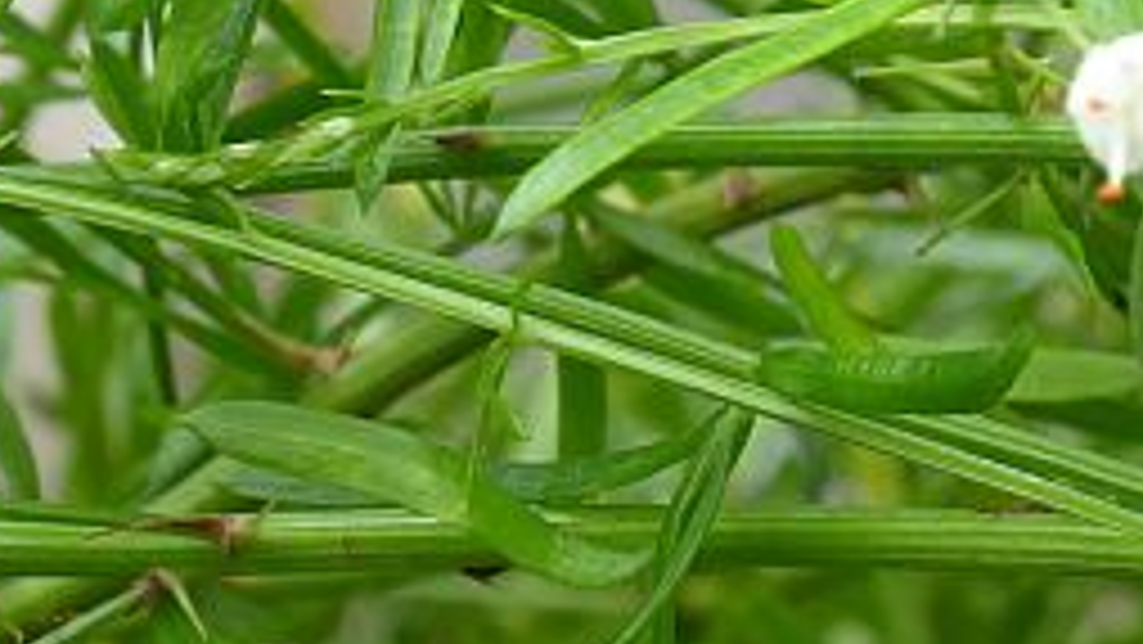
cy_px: 14
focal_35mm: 462
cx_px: 1156
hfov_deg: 4.7
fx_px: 14005
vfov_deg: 2.6
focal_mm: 27.1
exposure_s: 1/80
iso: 250
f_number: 5.4
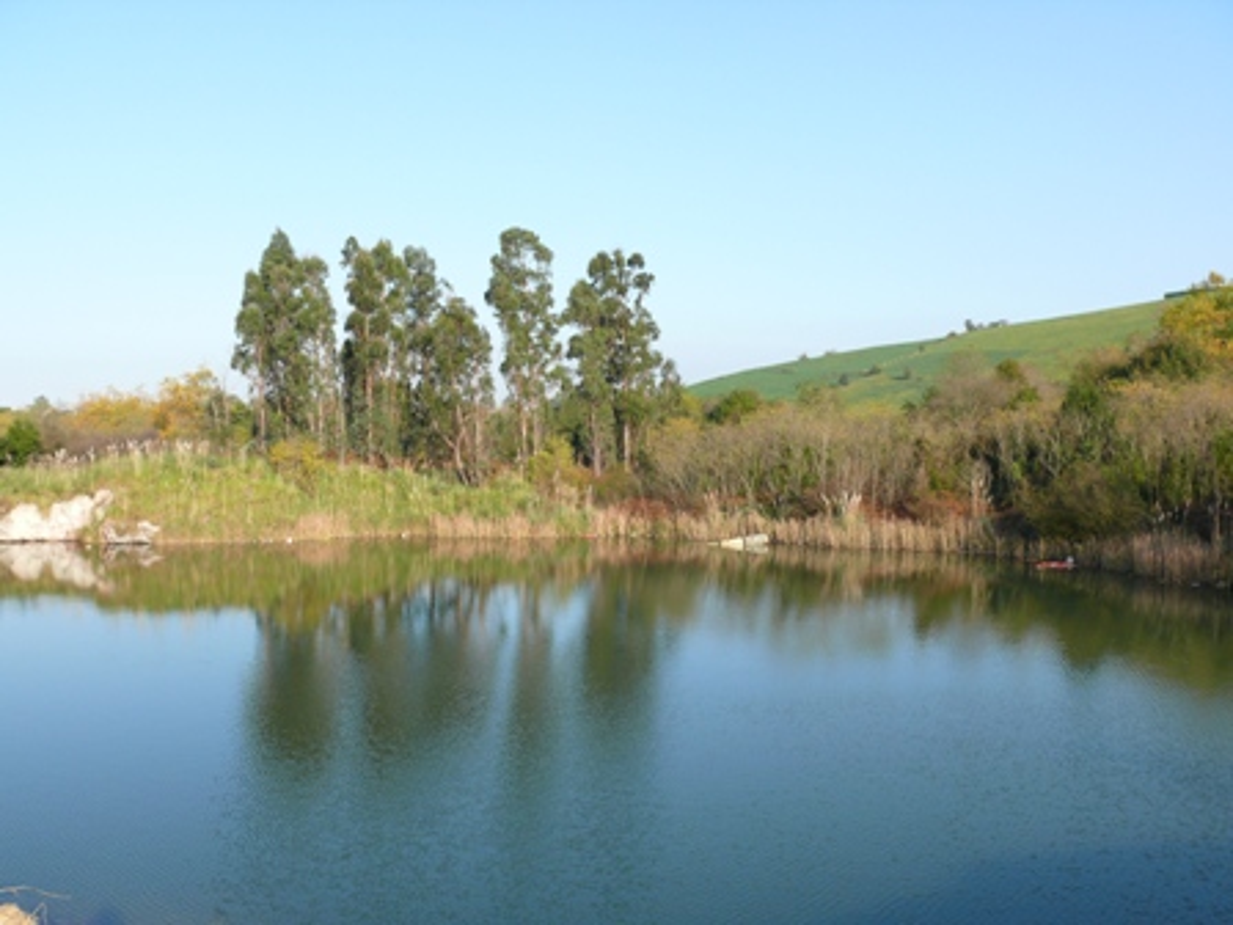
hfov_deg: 52.6
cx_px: 616
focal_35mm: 35
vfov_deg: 40.7
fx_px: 1247
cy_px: 462
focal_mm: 7.4
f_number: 5.6
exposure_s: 1/250
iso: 100
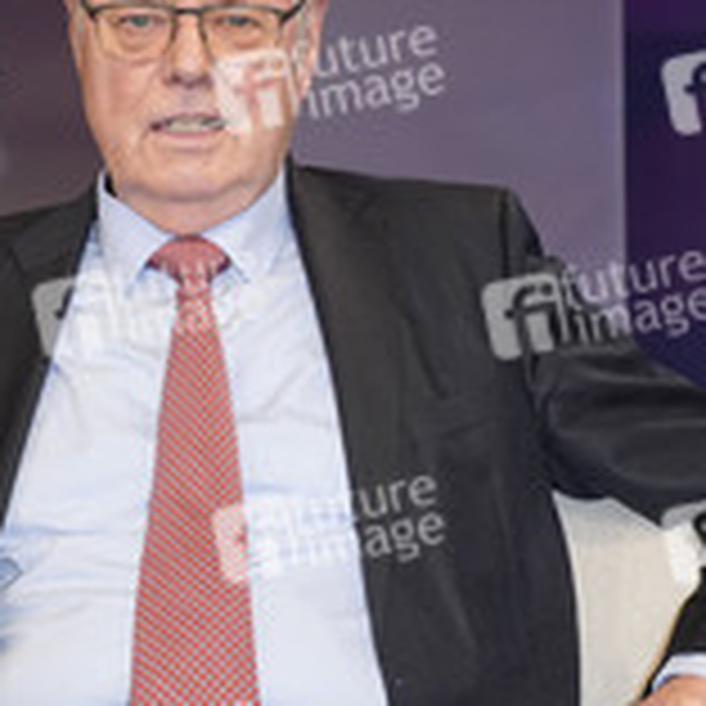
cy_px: 418
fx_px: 2538
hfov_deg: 15.8
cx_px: 209
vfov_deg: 15.8
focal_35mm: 110
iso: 2000
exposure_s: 1/160
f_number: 6.3
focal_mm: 45
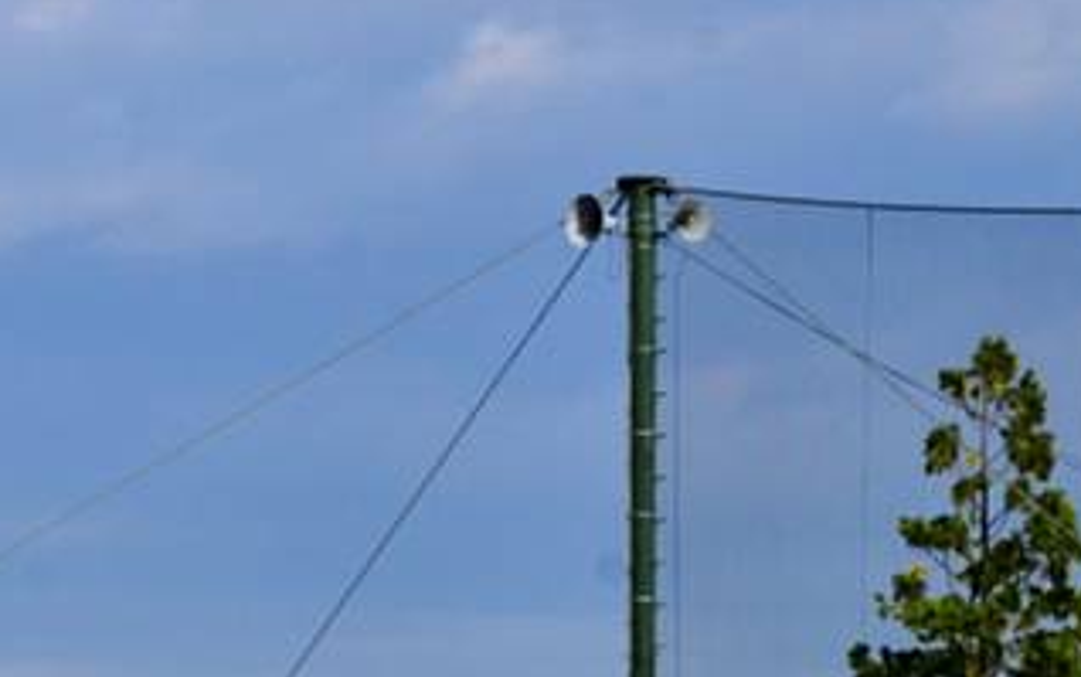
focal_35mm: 269
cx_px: 150
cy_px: 714
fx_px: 7928
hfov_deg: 7.8
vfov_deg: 4.9
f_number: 10
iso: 800
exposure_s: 1/2500
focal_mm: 70
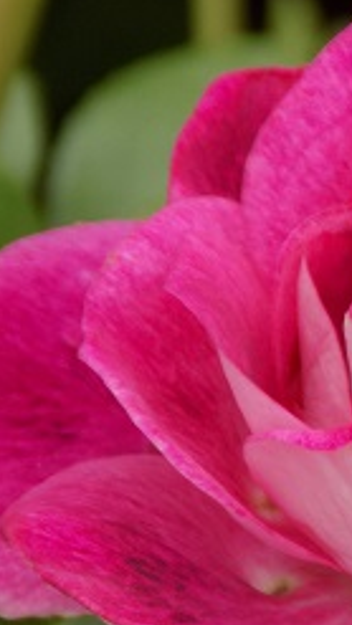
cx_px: 547
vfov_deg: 4.3
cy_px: 362
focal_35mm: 497
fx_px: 8244
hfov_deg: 2.4
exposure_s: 1/30
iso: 80
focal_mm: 41.8
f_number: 5.6
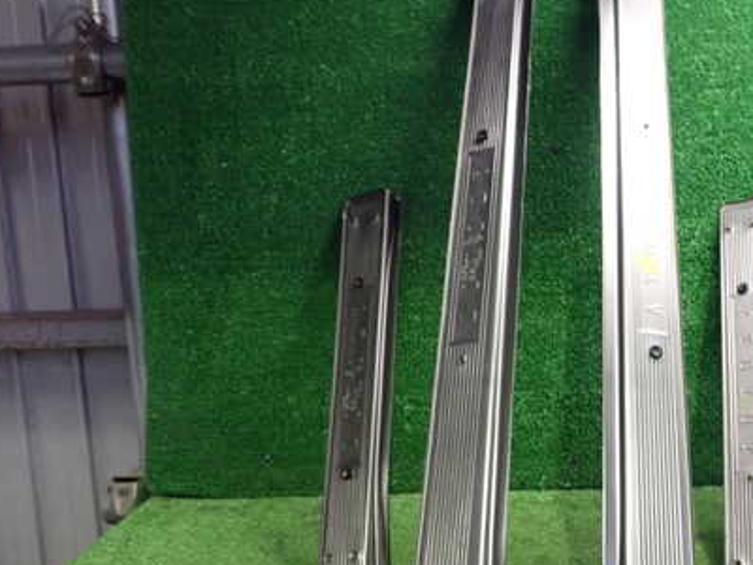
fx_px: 979
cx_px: 552
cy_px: 305
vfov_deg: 32.2
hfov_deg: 41.0
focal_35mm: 45
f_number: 2.3
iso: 1250
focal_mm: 5.4
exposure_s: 1/60
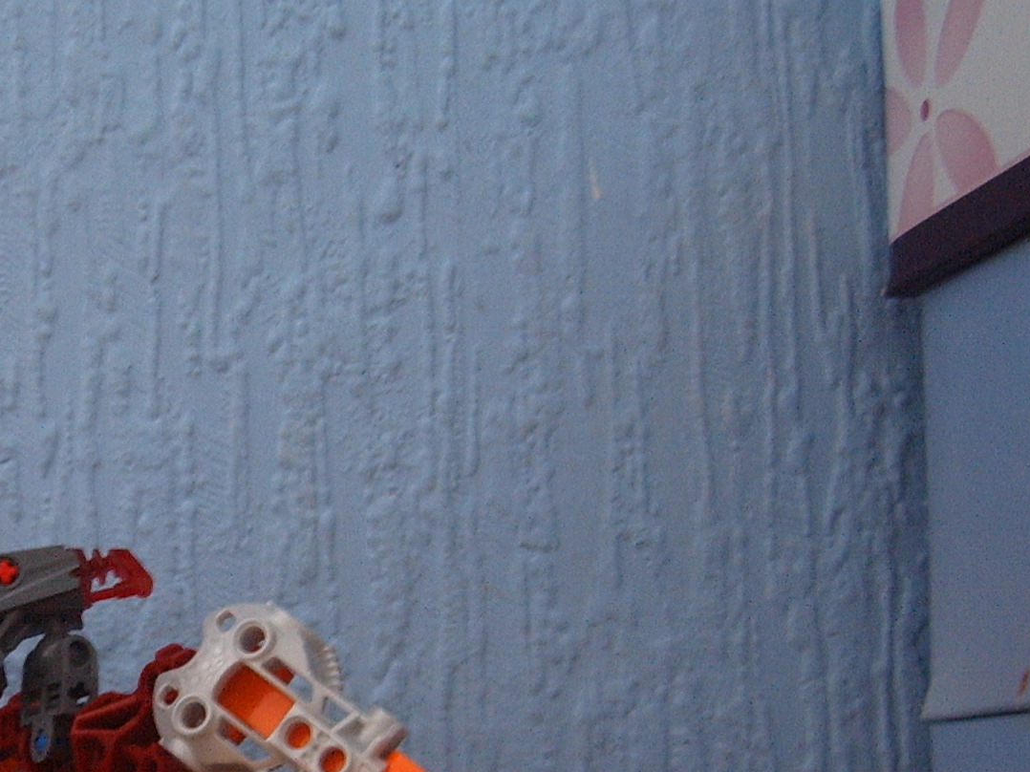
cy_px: 707
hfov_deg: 23.9
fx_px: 2320
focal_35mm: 78
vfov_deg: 18.6
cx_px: 0
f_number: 2.9
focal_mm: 6.2
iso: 141
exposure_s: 1/4
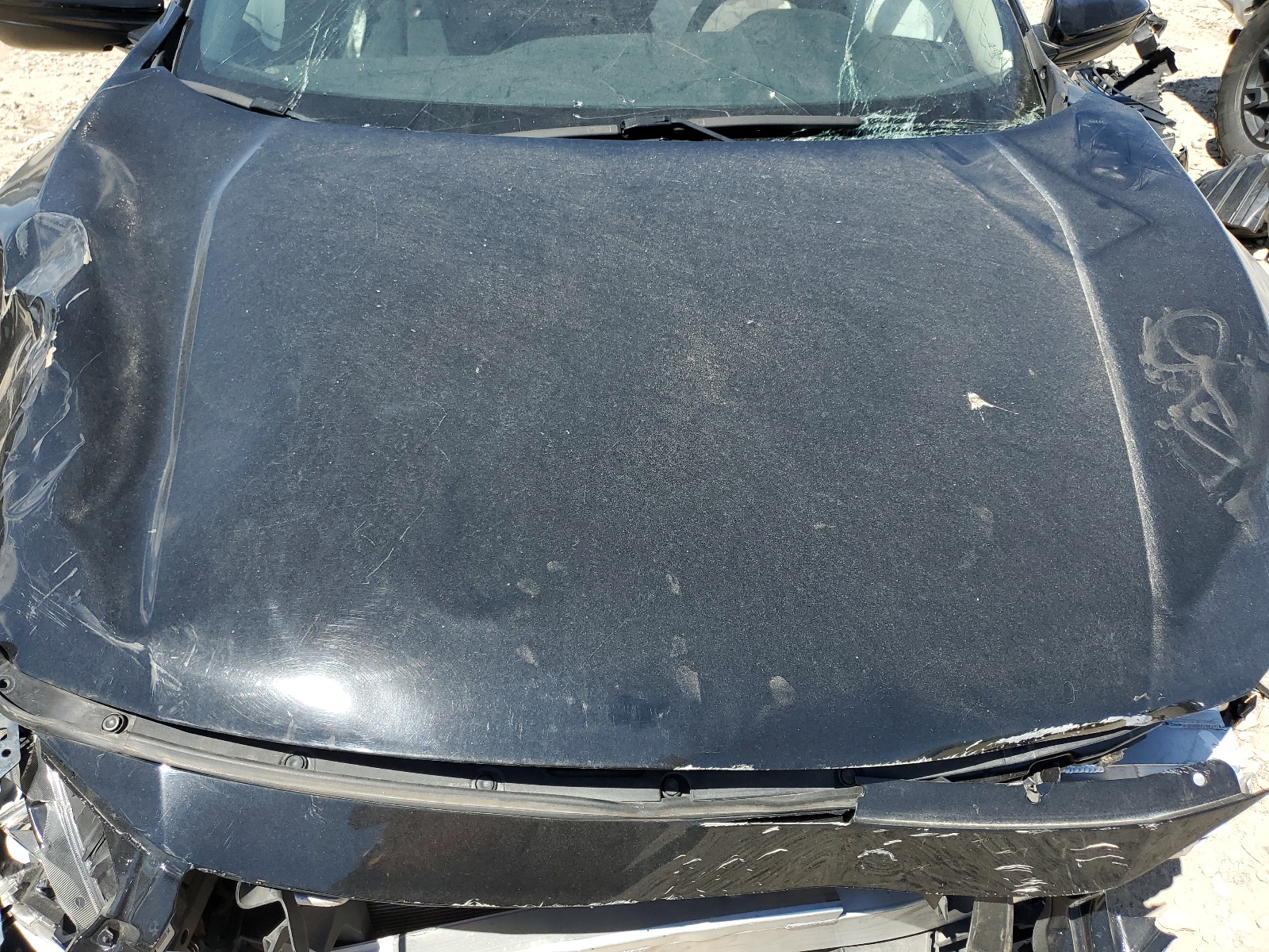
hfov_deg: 67.3
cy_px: 476
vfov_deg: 53.1
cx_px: 634
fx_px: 953
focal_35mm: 26
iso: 50
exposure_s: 1/2000
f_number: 1.5
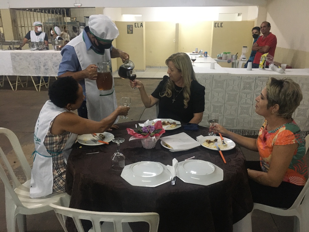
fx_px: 259
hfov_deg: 61.7
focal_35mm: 29
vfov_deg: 48.2
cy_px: 116
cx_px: 154
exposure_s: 1/30
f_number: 2.2
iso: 200
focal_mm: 4.15
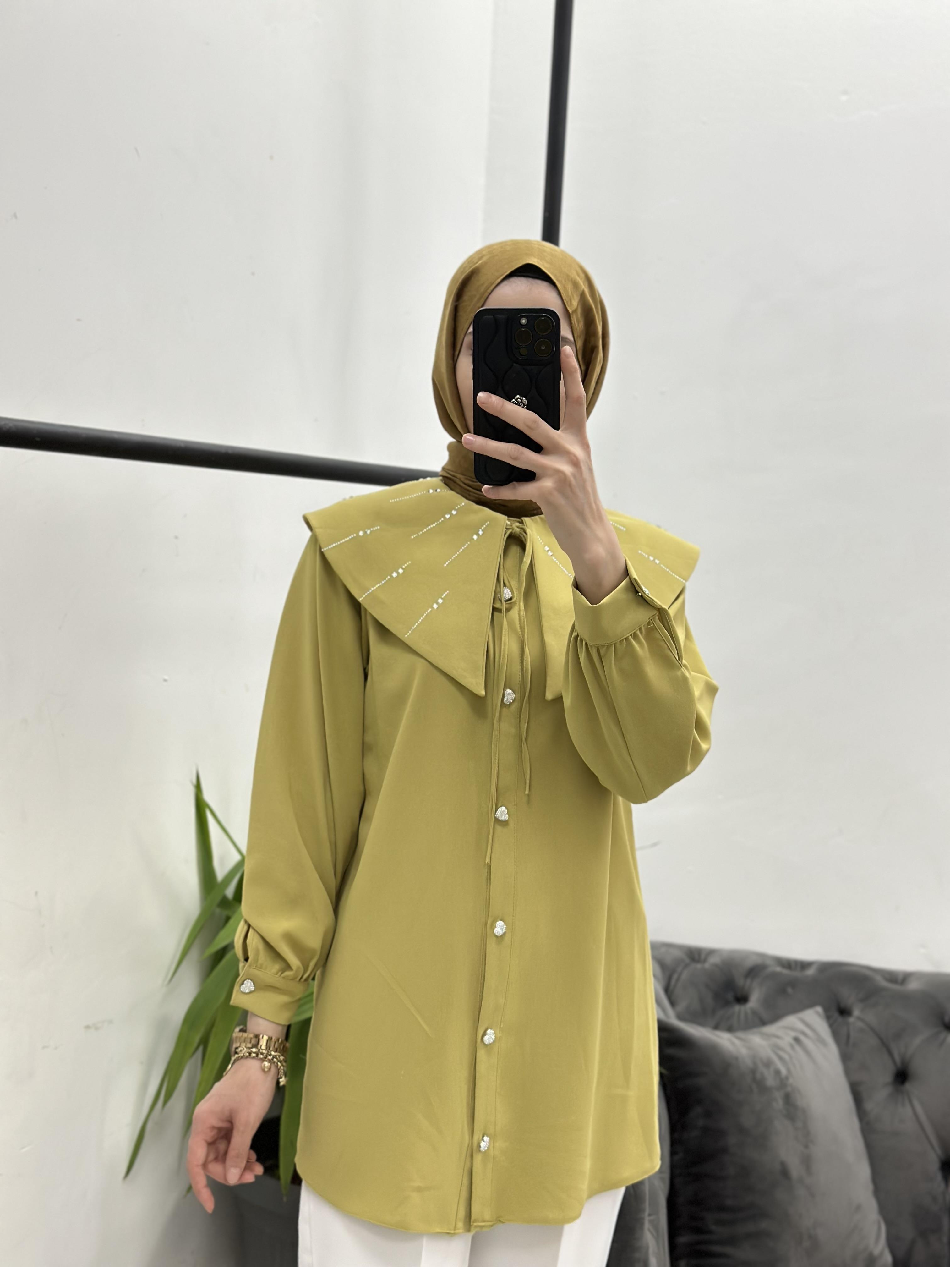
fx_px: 1756
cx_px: 475
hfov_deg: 30.3
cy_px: 634
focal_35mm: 48
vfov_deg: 39.7
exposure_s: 1/100
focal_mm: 6.86
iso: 200
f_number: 1.78
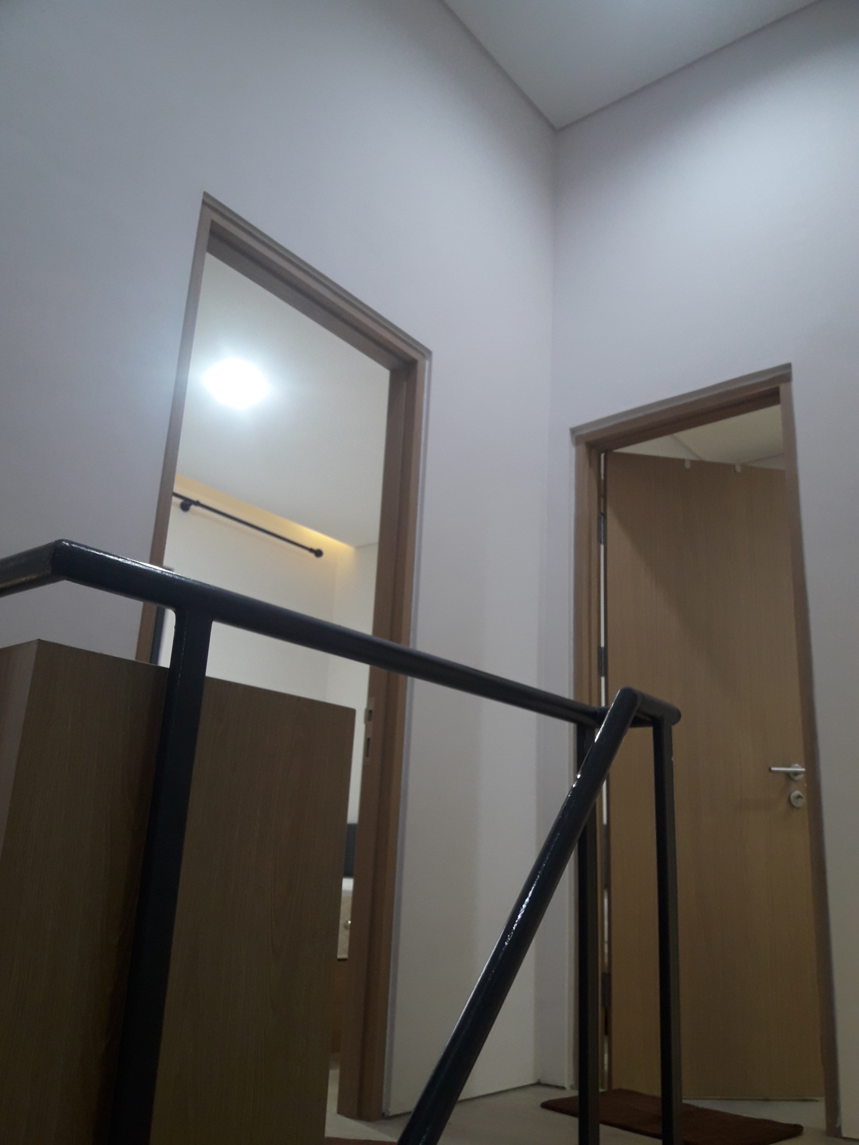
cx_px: 430
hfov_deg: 49.7
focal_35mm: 28
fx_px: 926
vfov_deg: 63.4
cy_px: 572
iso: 100
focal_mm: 3.7
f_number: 1.9
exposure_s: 1/33
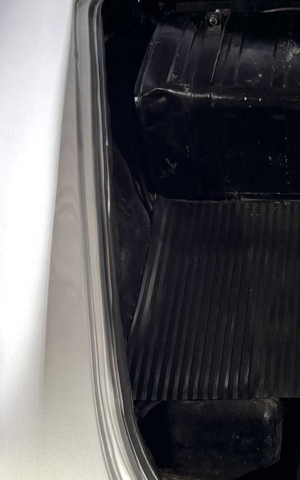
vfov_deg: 41.0
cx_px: 354
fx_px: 641
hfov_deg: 24.1
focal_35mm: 49
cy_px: 259
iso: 640
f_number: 1.78
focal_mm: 6.76
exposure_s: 1/50
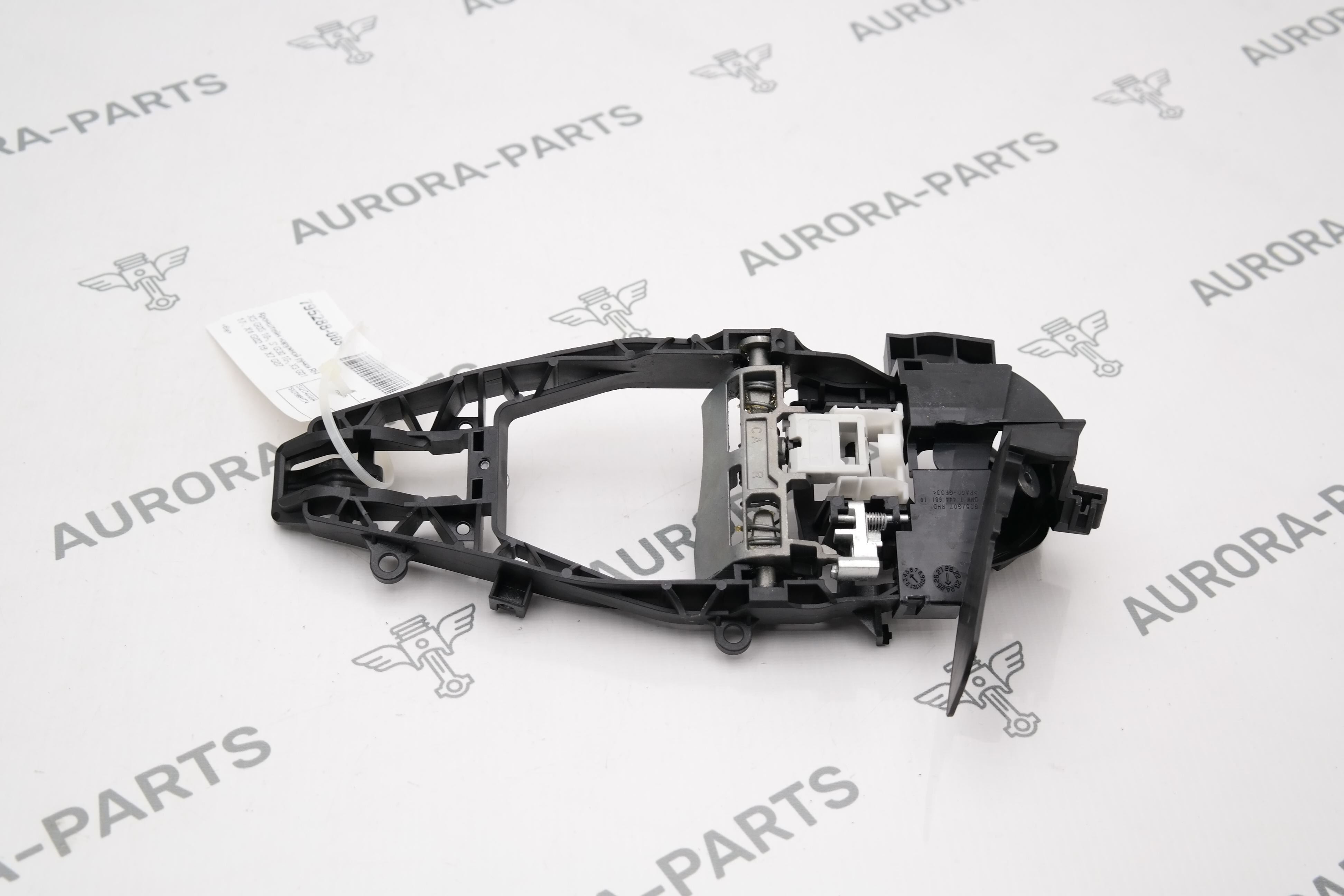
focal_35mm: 53
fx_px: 1979
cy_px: 448
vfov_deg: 25.5
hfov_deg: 37.5
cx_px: 672
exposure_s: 1/125
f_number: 4.5
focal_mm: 35
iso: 200
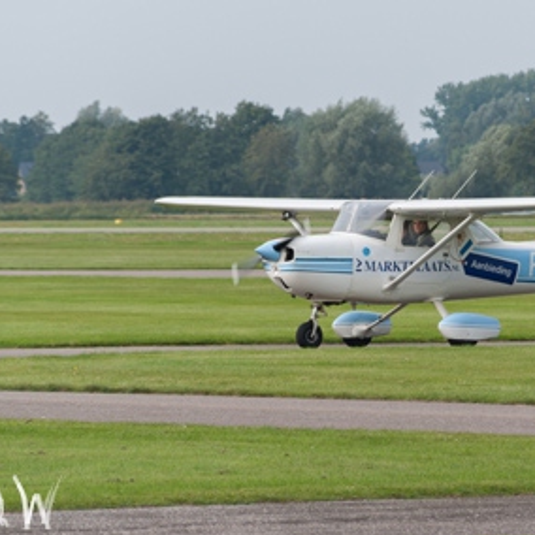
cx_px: 303
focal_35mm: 336
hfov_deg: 5.2
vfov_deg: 5.2
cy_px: 238
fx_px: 5875
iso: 100
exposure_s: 1/320
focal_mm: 150
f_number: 6.3
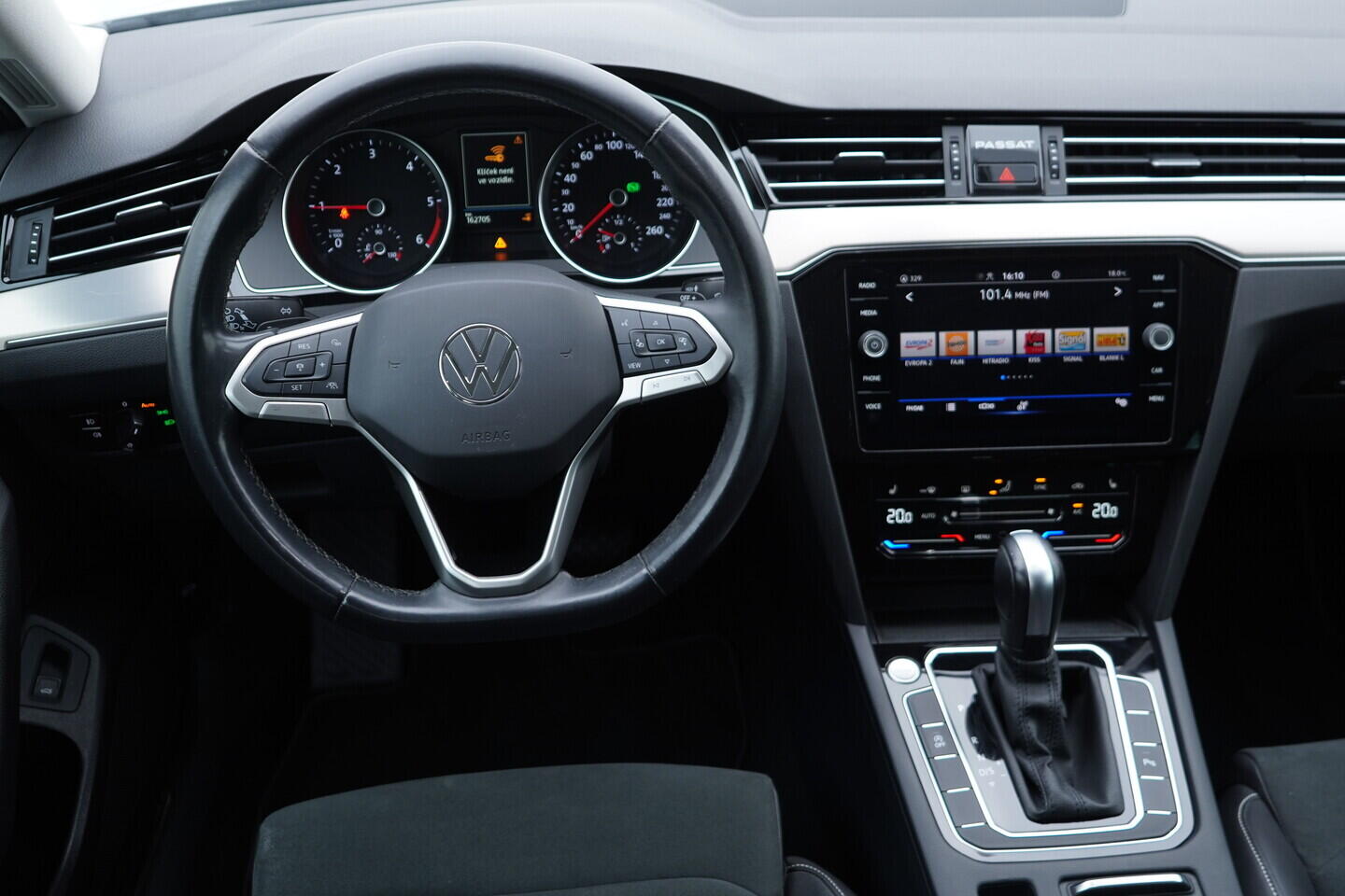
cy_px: 448
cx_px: 672
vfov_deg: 36.9
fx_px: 1345
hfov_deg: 53.1
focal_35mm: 36
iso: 200
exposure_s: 1/40
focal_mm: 24
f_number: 2.8
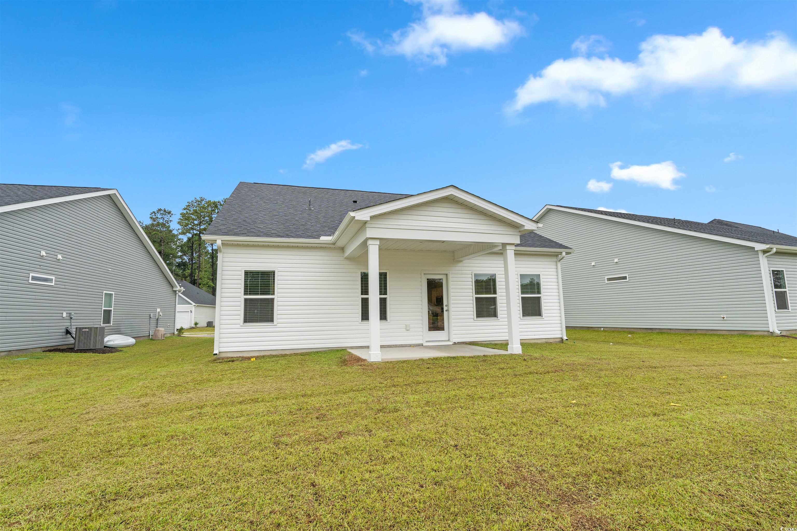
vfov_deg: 70.4
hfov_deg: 93.3
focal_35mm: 17
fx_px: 376
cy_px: 266
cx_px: 398
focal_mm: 17
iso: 400
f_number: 8
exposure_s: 1/60
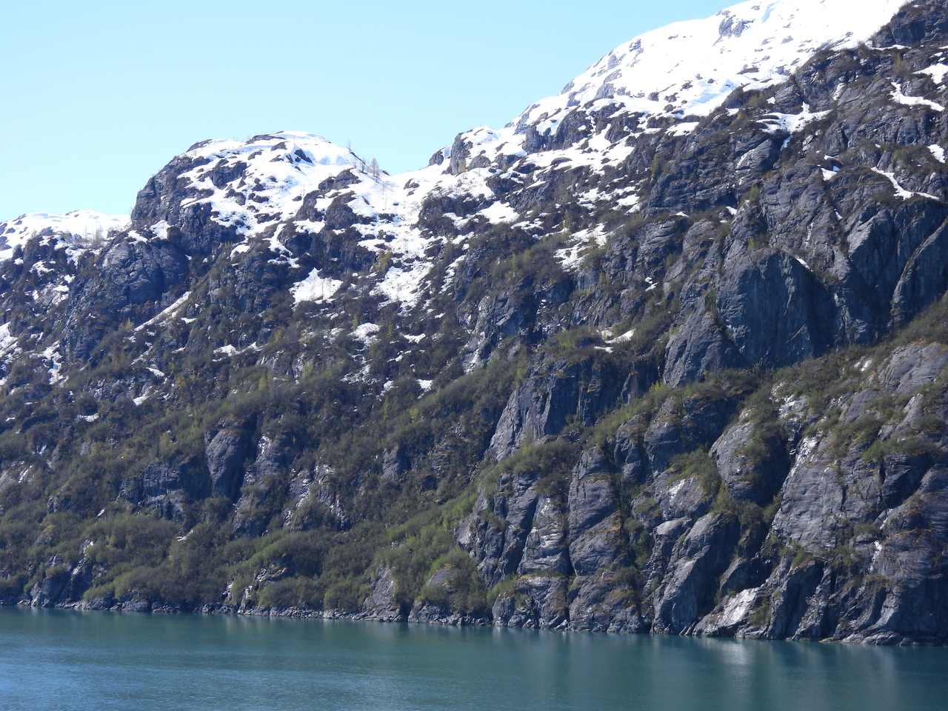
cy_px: 356
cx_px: 474
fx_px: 2602
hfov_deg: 20.7
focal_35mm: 95
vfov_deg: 15.6
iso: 100
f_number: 4
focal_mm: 17
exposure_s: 1/800
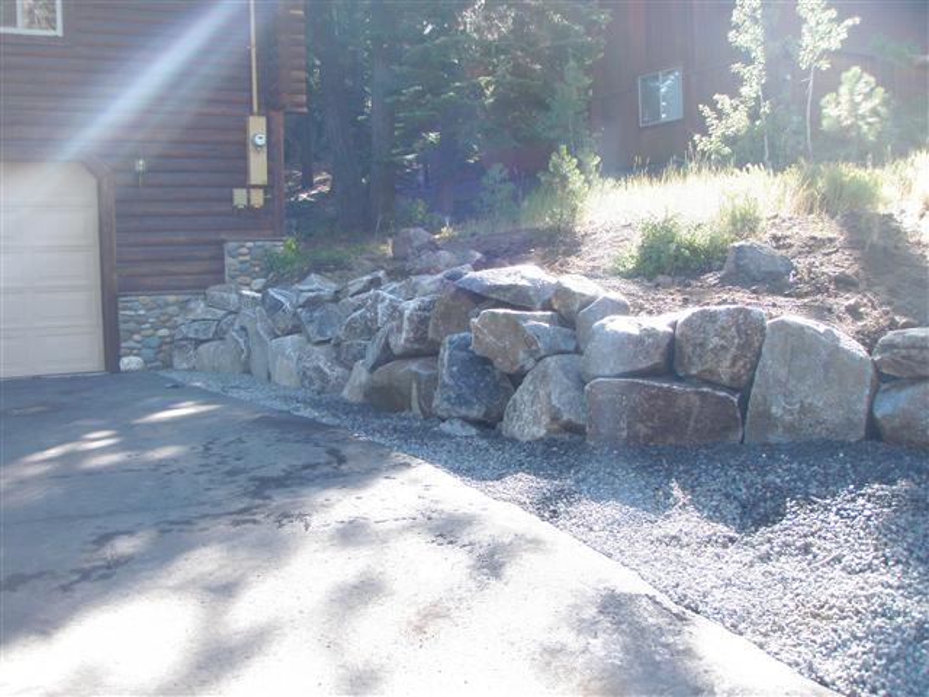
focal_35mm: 38
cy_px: 348
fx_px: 1020
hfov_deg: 49.0
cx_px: 464
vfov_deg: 37.7
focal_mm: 6.7
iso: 80
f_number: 3.5
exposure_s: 1/100
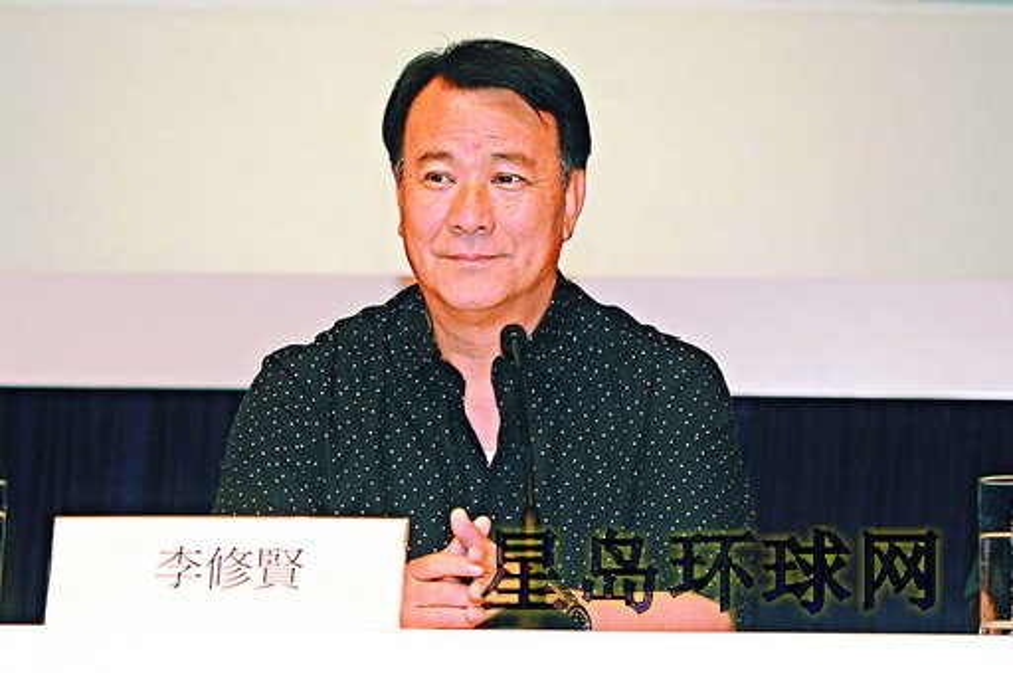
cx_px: 506
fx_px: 5059
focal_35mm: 180
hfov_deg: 11.4
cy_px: 336
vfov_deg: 7.6
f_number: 5.6
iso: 800
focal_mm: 120
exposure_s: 1/180
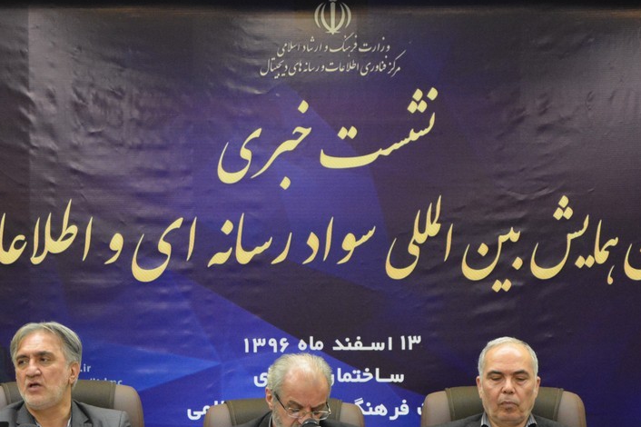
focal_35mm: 217
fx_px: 3859
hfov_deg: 9.5
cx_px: 269
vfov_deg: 6.3
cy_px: 271
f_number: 4
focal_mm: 85
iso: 3200
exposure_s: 1/250
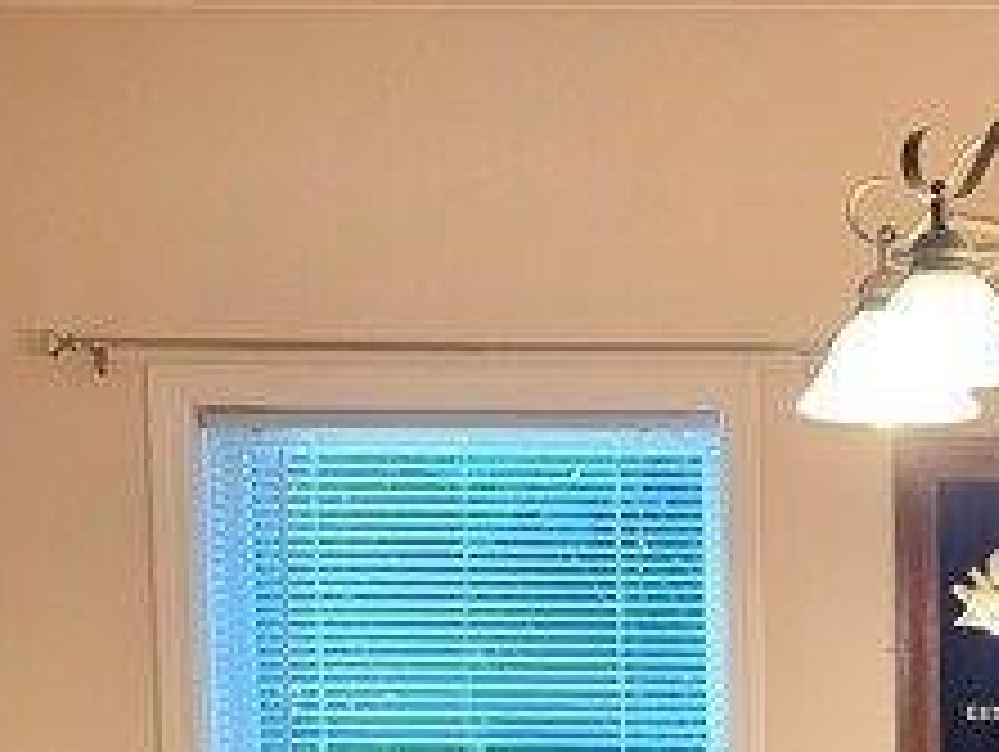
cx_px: 1094
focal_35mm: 106
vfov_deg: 13.0
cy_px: 1252
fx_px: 3062
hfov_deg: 17.9
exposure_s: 1/120
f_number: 1.7
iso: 200
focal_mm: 6.3
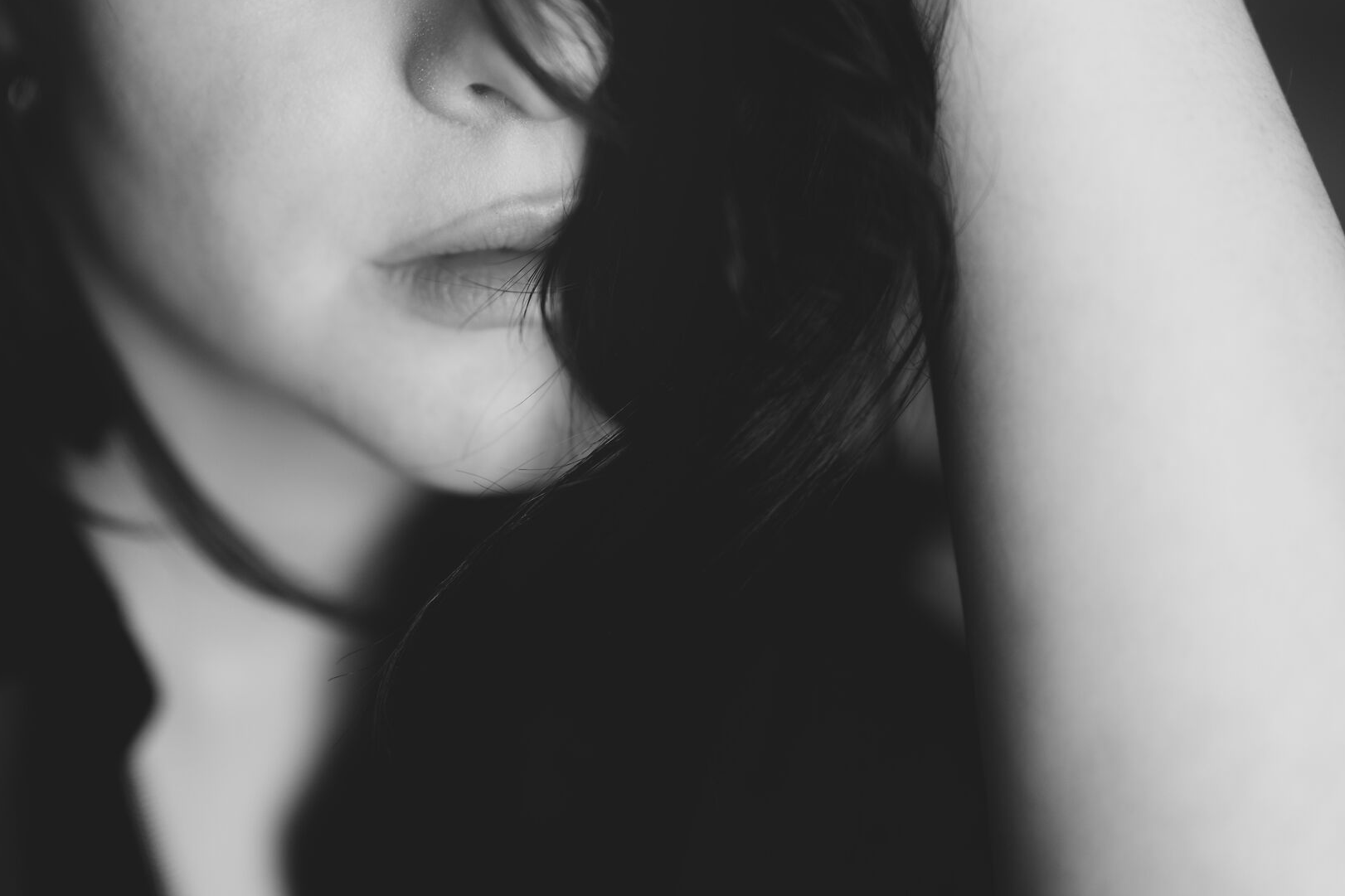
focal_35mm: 74
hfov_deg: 27.3
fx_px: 2764
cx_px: 560
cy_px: 240
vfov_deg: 18.3
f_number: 1.2
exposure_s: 1/200
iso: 160
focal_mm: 50
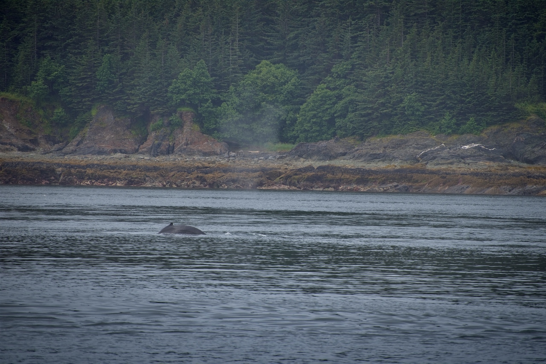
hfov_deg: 6.9
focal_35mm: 300
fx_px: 4551
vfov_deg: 4.6
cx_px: 273
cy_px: 182
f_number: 5.6
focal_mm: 300
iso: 200
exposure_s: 1/640
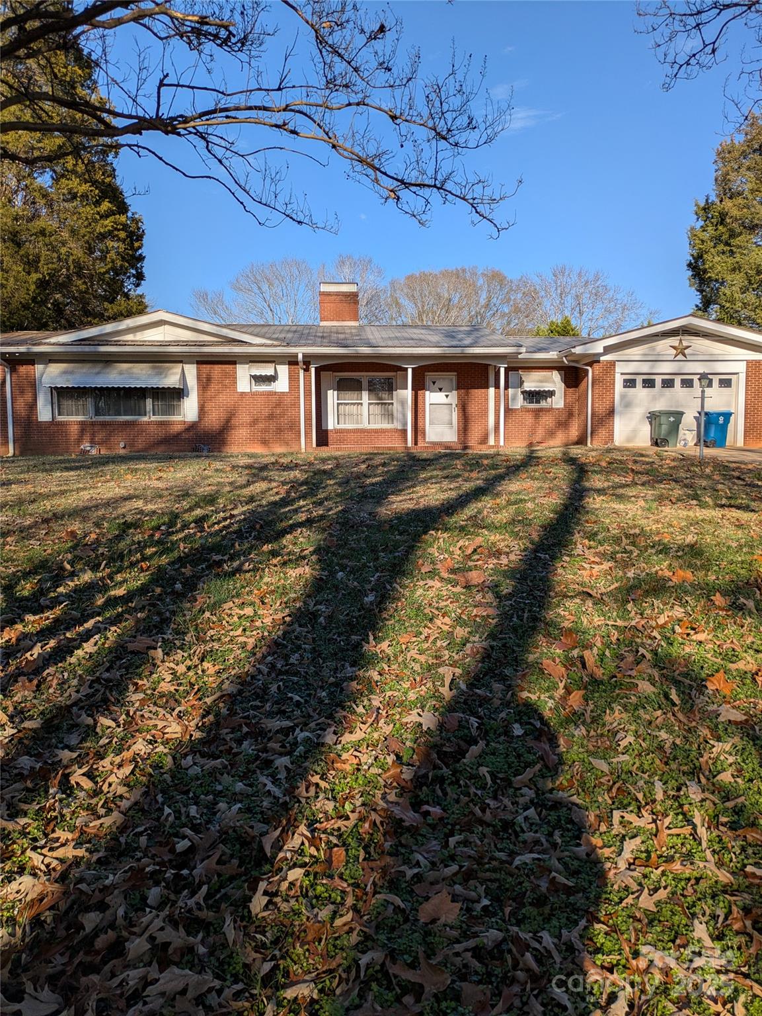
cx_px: 381
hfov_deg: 54.9
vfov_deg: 69.4
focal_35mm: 25
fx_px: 733
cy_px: 508
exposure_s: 1/1919
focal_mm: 5.43
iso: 44
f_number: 1.89
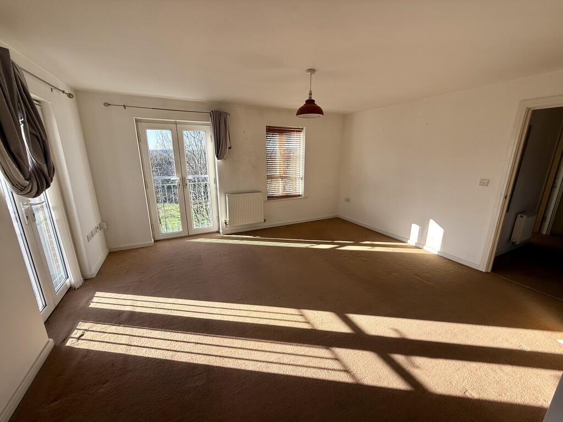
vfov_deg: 85.7
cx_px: 282
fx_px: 228
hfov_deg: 102.1
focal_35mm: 14
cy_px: 211
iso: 64
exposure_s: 1/359
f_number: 2.2
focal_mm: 2.22
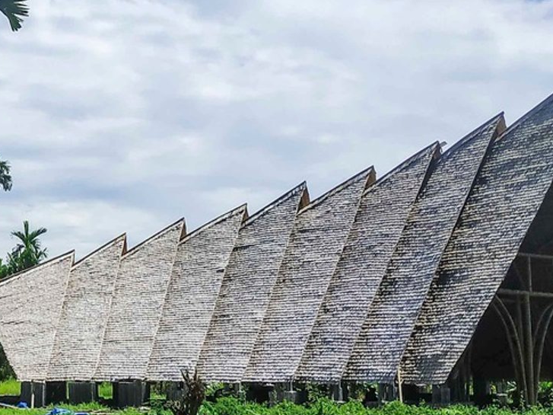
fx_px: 1054
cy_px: 254
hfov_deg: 27.2
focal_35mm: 66
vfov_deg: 22.2
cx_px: -40
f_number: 1.9
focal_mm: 3.94
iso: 100
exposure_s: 1/4499
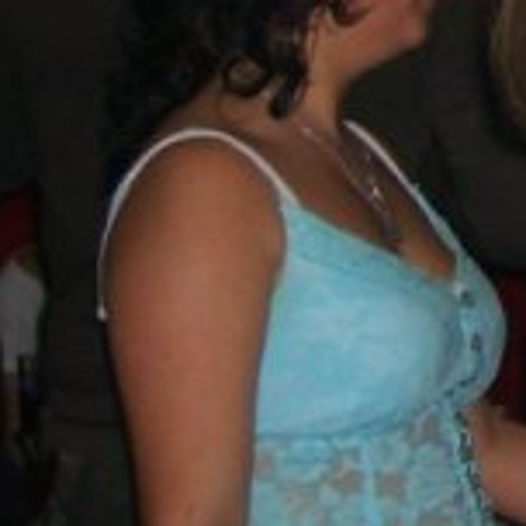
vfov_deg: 10.6
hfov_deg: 10.2
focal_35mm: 160
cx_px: 1021
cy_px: -201
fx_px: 2751
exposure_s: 1/60
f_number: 3.1
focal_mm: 9.5
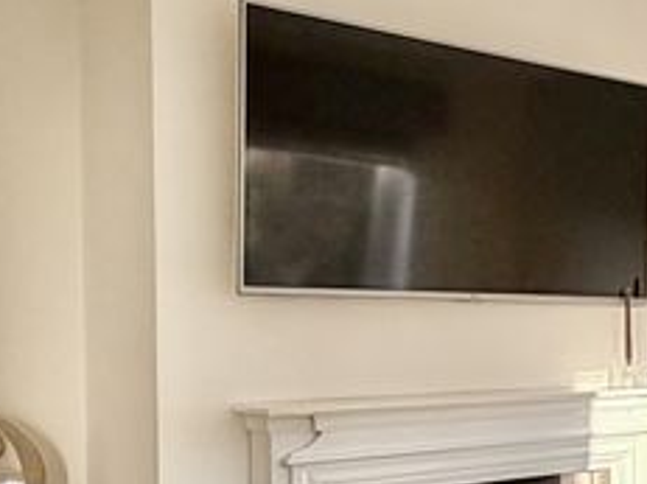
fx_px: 1158
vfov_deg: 23.4
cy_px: 353
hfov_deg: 24.8
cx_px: 941
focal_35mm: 62
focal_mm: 2.22
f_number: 2.2
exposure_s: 1/127
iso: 64
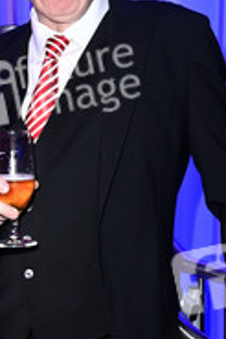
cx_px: 99
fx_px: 774
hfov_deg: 16.6
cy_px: 180
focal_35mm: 82
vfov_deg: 24.8
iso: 2500
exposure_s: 1/100
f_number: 5.6
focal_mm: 38
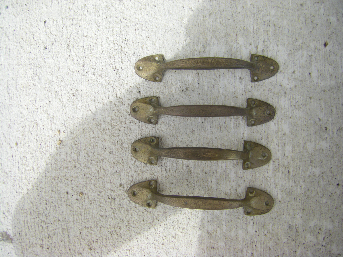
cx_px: 172
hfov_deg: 49.0
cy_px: 128
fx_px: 377
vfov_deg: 37.7
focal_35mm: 38
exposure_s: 1/125
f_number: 7
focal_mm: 6.3
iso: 64
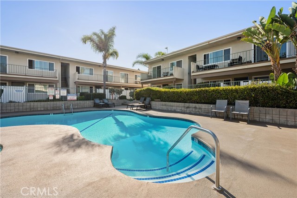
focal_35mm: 14
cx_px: 148
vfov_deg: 81.1
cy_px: 99
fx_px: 115
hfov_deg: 104.3
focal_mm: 14
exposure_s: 1/250
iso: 100
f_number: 9
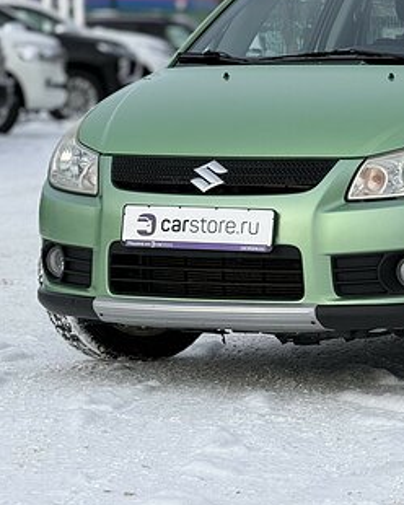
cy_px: 182
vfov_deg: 9.3
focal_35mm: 207
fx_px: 3094
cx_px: 432
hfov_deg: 7.4
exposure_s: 1/1186
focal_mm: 15.66
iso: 64
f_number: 2.8
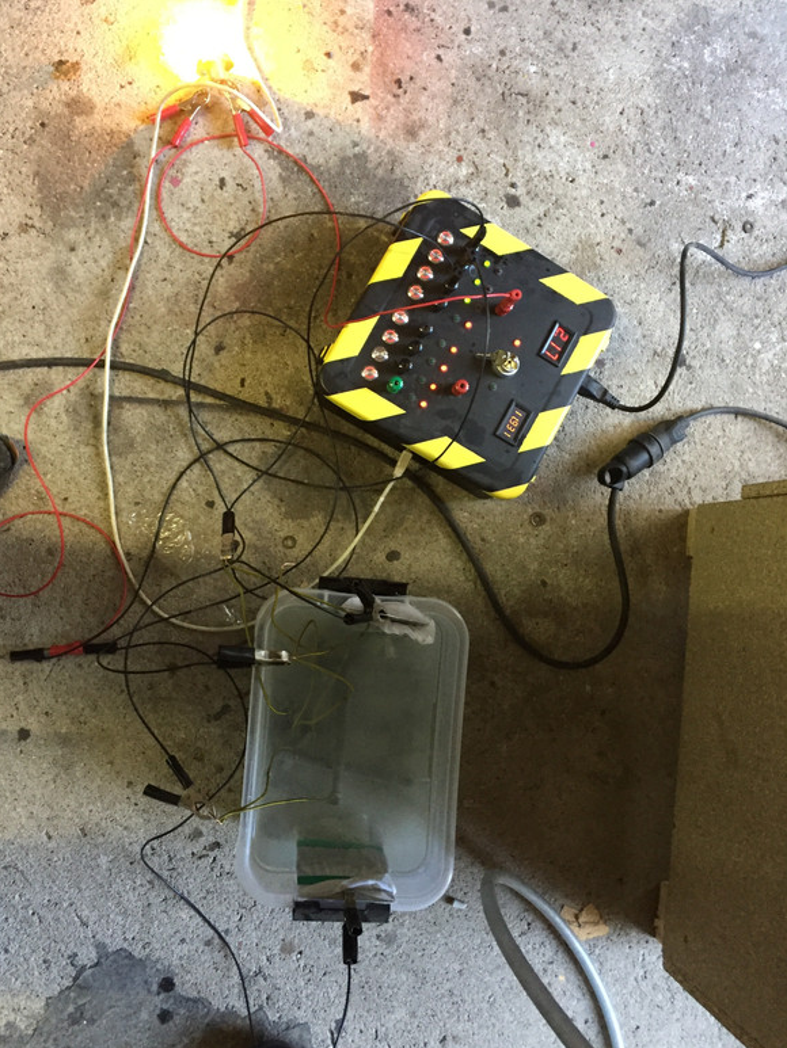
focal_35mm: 30
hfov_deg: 46.8
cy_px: 531
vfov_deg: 60.0
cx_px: 381
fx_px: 909
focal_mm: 4.15
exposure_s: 1/25
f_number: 2.2
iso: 250
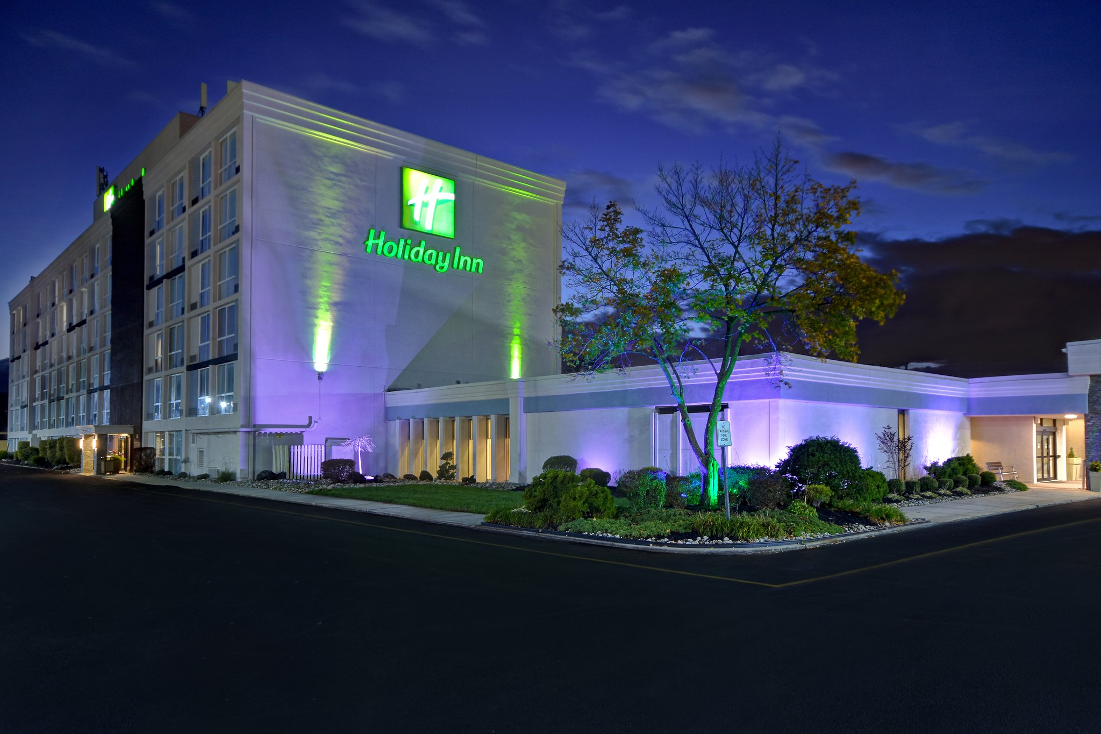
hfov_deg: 77.3
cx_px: 550
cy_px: 367
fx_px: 688
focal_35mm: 22
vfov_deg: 56.1
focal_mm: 15
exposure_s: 1/1.25
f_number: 7.1
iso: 250
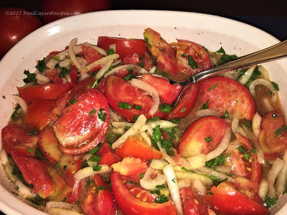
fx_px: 240
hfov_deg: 61.7
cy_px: 108
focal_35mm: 29
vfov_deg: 48.2
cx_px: 144
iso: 25
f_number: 2.2
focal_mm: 4.15
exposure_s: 1/53
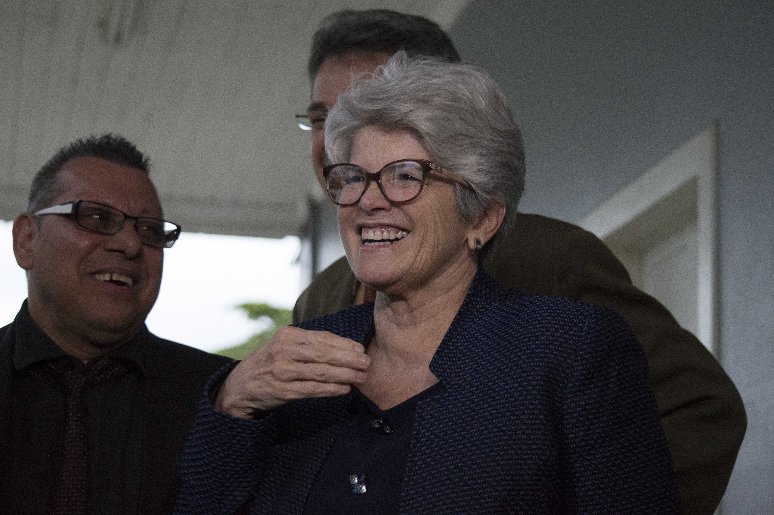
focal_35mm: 84
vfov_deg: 16.3
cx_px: 384
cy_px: 255
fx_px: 1794
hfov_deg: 24.3
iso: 2800
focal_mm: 55
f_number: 4.5
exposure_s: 1/500
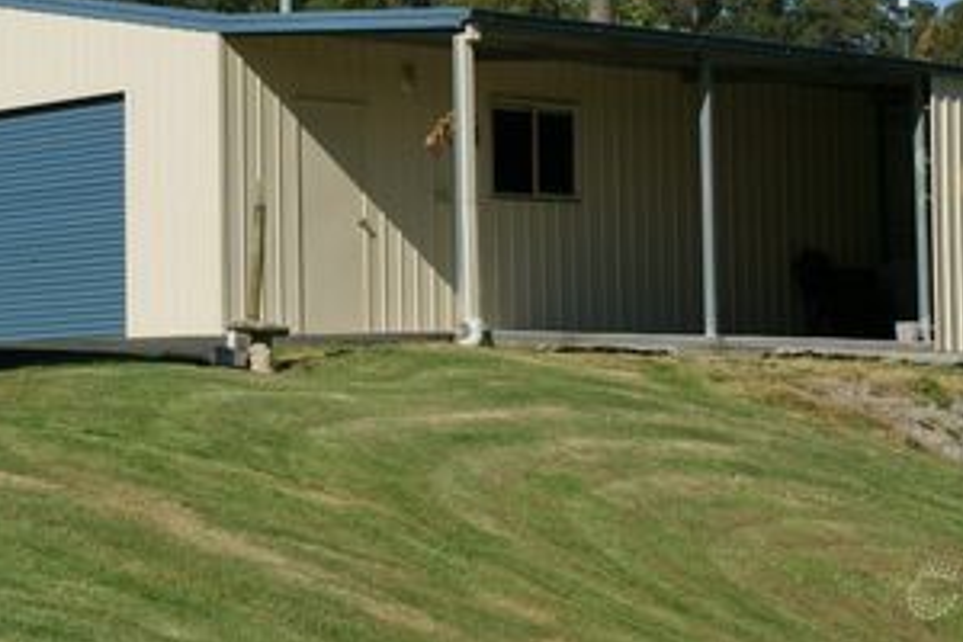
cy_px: 149
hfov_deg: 19.3
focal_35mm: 106
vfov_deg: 12.9
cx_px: 411
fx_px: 2829
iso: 100
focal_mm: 45
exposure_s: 1/250
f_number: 9
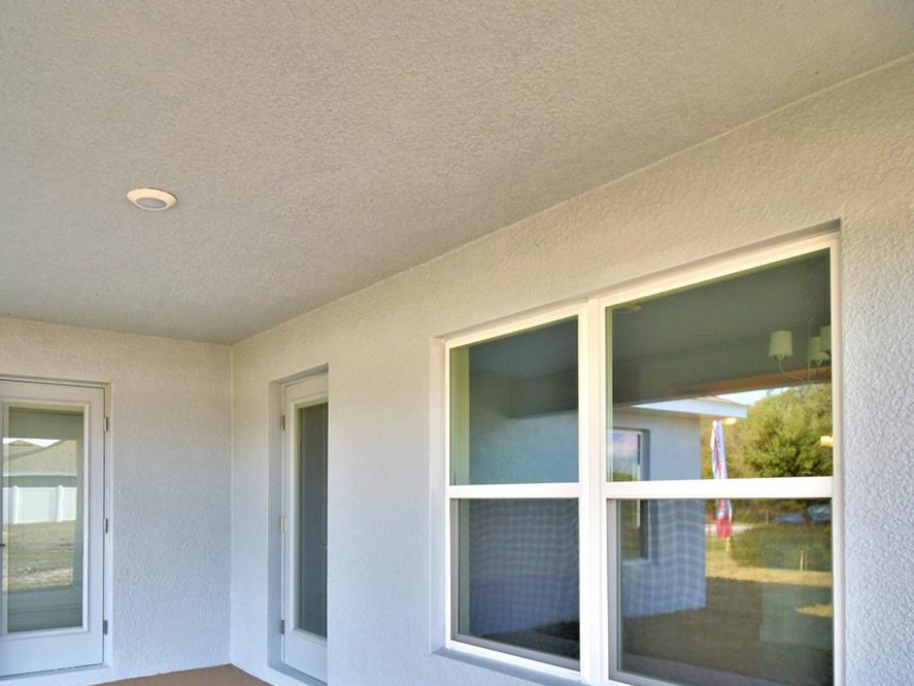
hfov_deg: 66.6
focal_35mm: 26
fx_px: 687
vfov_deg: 51.4
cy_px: 490
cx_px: 364
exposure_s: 1/400
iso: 200
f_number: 4.5
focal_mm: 10
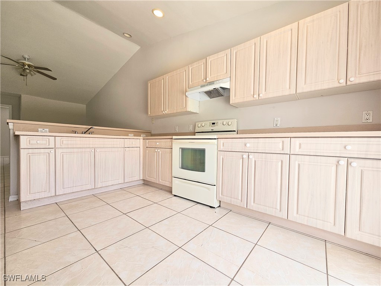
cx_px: 190
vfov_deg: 89.9
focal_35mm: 13
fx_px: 143
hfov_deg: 106.2
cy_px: 143
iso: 50
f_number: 2.2
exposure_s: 1/139
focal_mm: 2.2
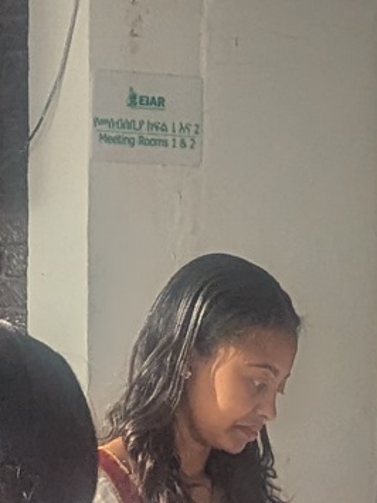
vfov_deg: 10.9
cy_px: 792
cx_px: 344
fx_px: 2514
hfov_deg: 8.5
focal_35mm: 173
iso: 42
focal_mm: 6.81
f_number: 1.85
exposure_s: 1/1595
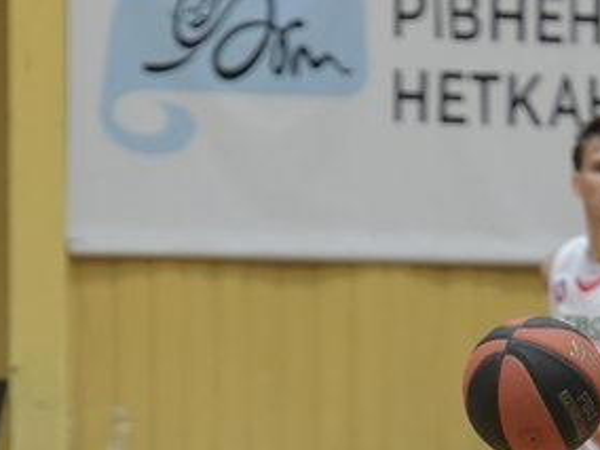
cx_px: 359
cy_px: 474
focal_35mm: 585
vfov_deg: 2.5
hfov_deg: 3.4
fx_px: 10140
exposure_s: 1/1600
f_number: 2.8
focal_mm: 135
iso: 3200
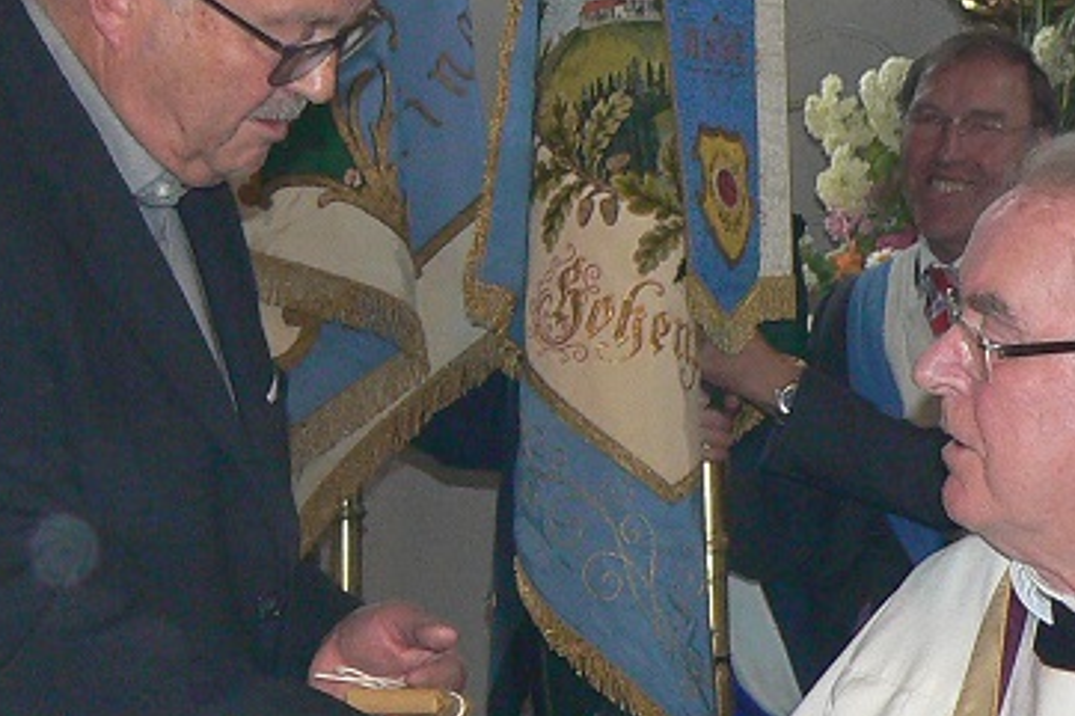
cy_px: 545
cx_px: 725
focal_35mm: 168
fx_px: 5014
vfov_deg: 8.2
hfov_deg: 12.2
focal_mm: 9.1
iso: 125
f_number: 2.8
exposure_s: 1/30
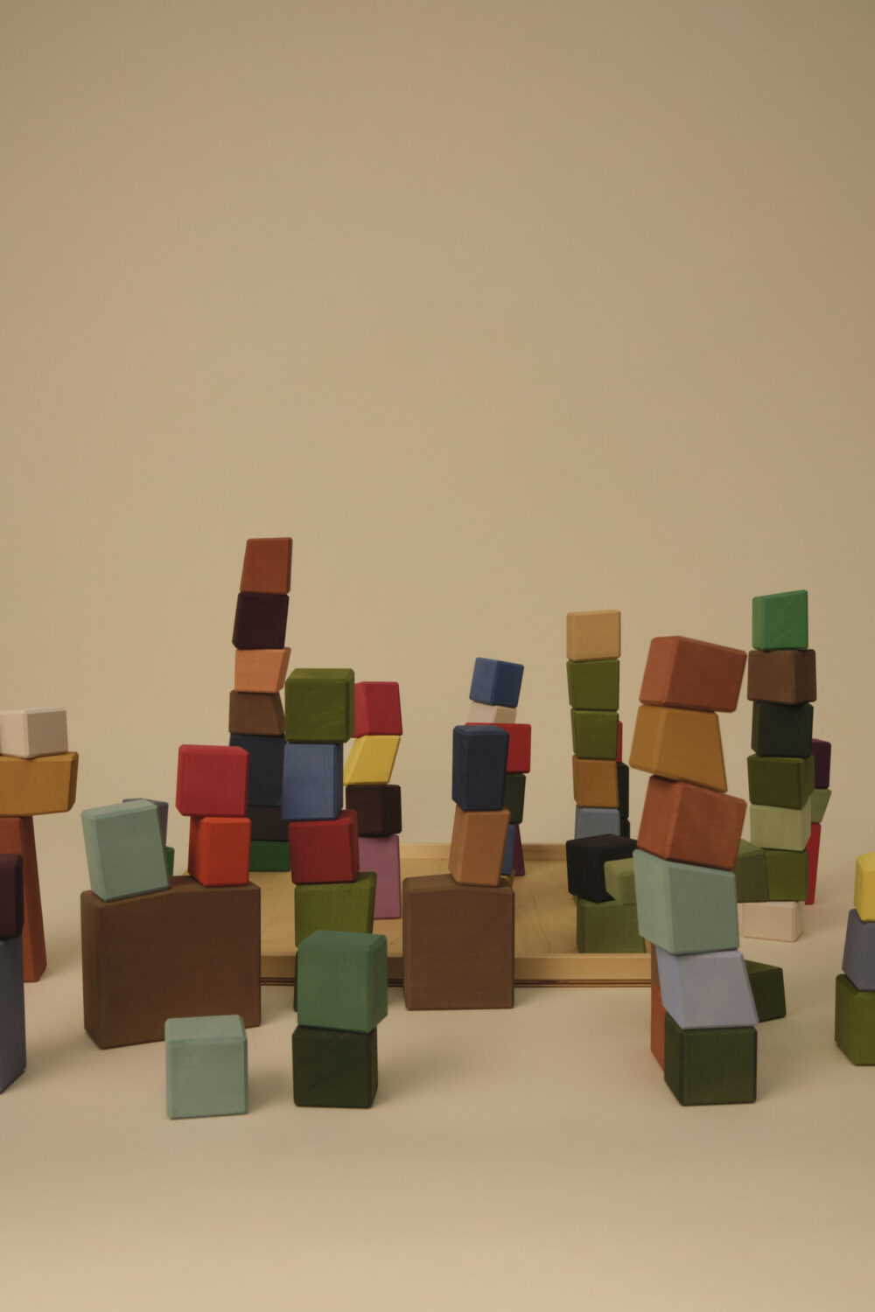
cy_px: 656
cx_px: 438
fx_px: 1276
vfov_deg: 54.4
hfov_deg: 37.9
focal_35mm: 35
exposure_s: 1/250
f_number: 6.4
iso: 800
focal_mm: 23
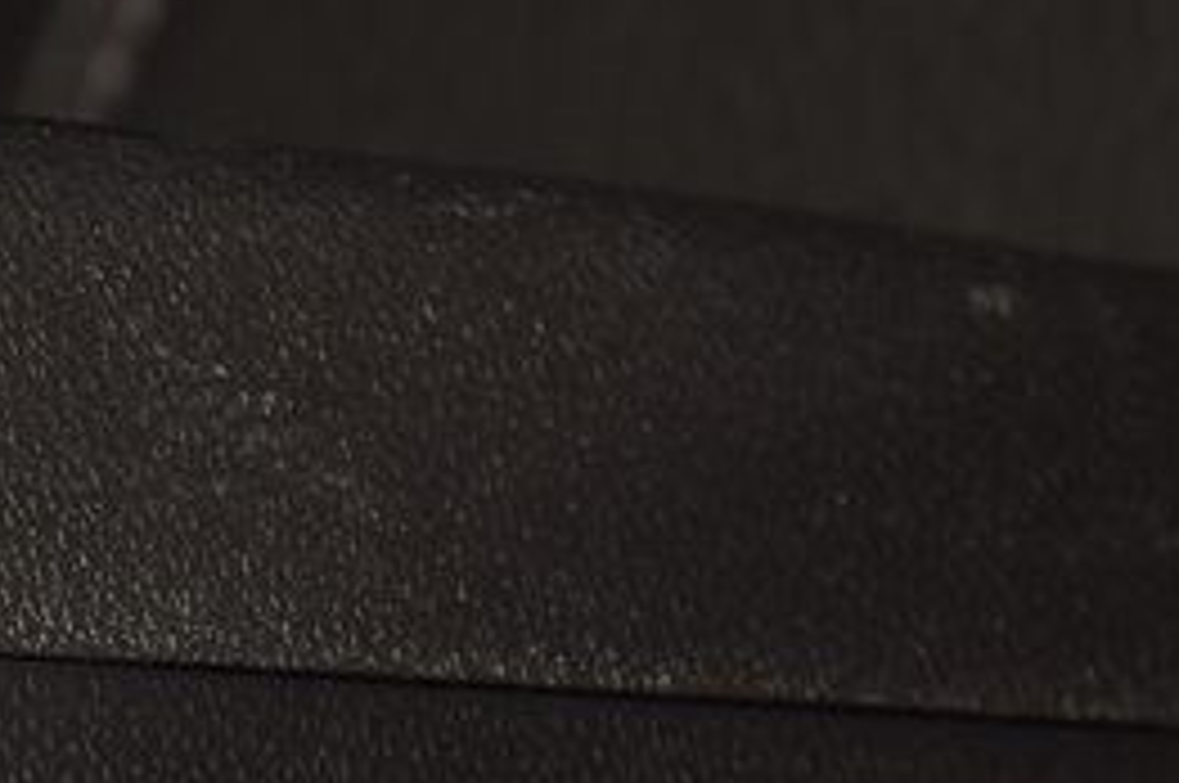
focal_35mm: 411
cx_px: -238
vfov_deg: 3.3
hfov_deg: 5.0
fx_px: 13443
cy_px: 1465
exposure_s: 1/125
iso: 100
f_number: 8
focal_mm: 70
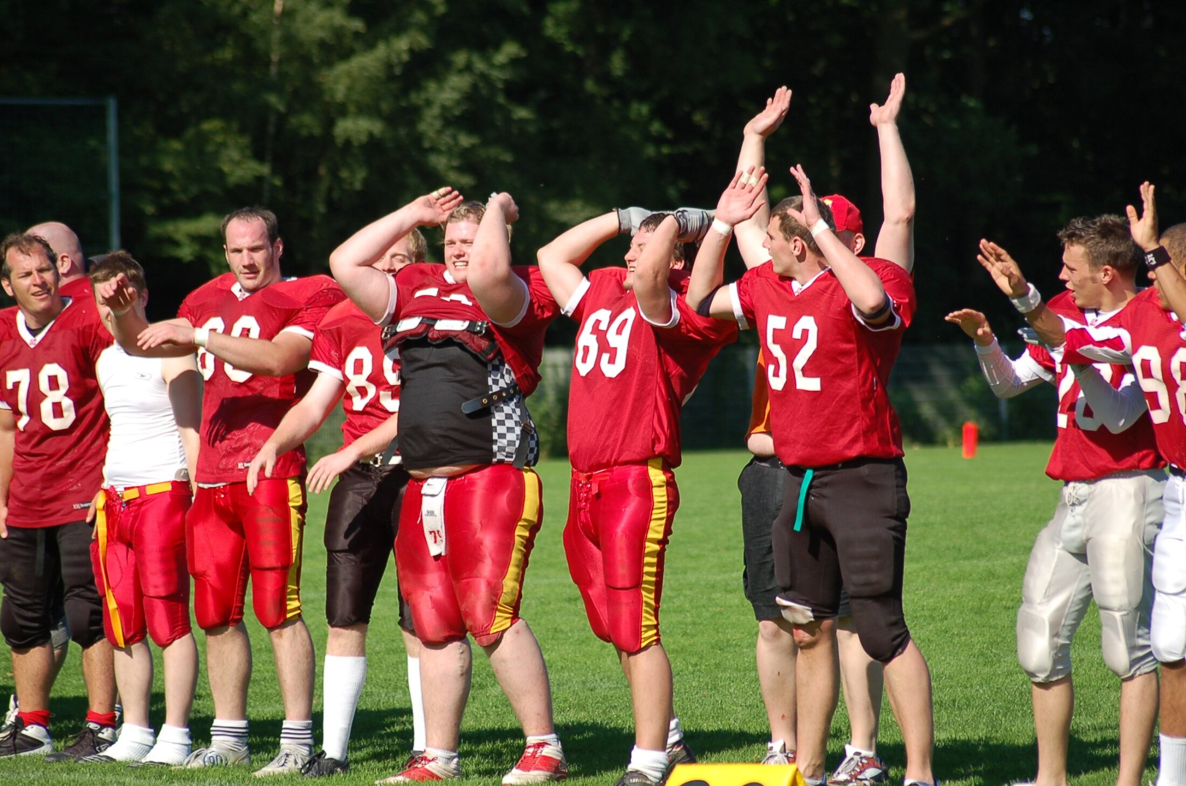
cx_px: 593
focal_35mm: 225
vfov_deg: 6.1
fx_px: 7398
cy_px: 393
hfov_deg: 9.2
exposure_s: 1/1000
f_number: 4.5
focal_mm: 150
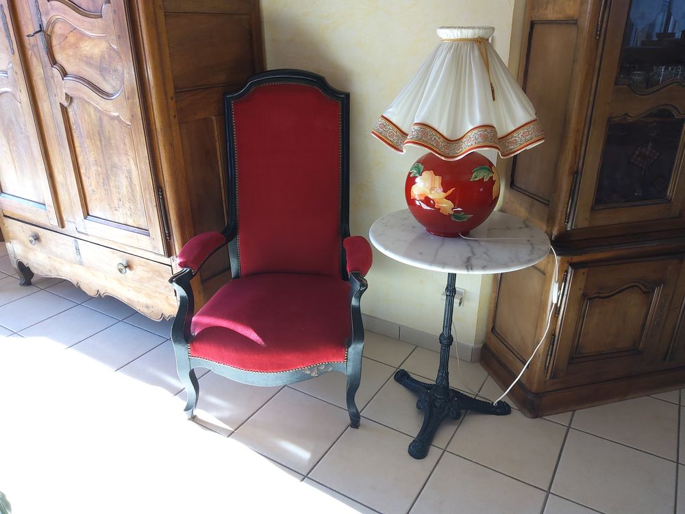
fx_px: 515
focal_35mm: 26
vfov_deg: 53.1
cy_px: 257
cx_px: 342
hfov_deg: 67.3
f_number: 2
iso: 50
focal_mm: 3.08
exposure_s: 1/50
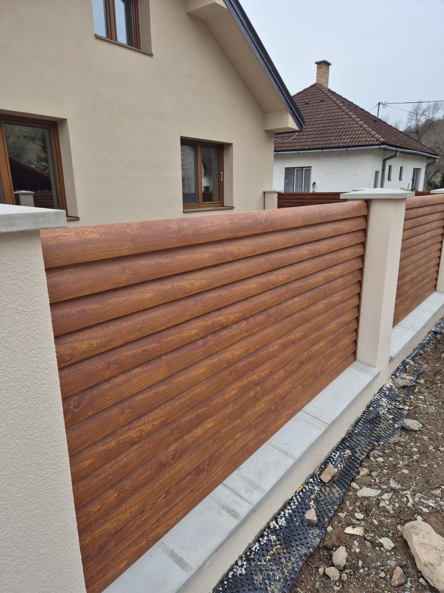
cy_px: 296
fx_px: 393
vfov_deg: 73.9
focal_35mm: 23
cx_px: 222
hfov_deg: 58.9
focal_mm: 5.4
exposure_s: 1/1024
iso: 25
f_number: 1.8
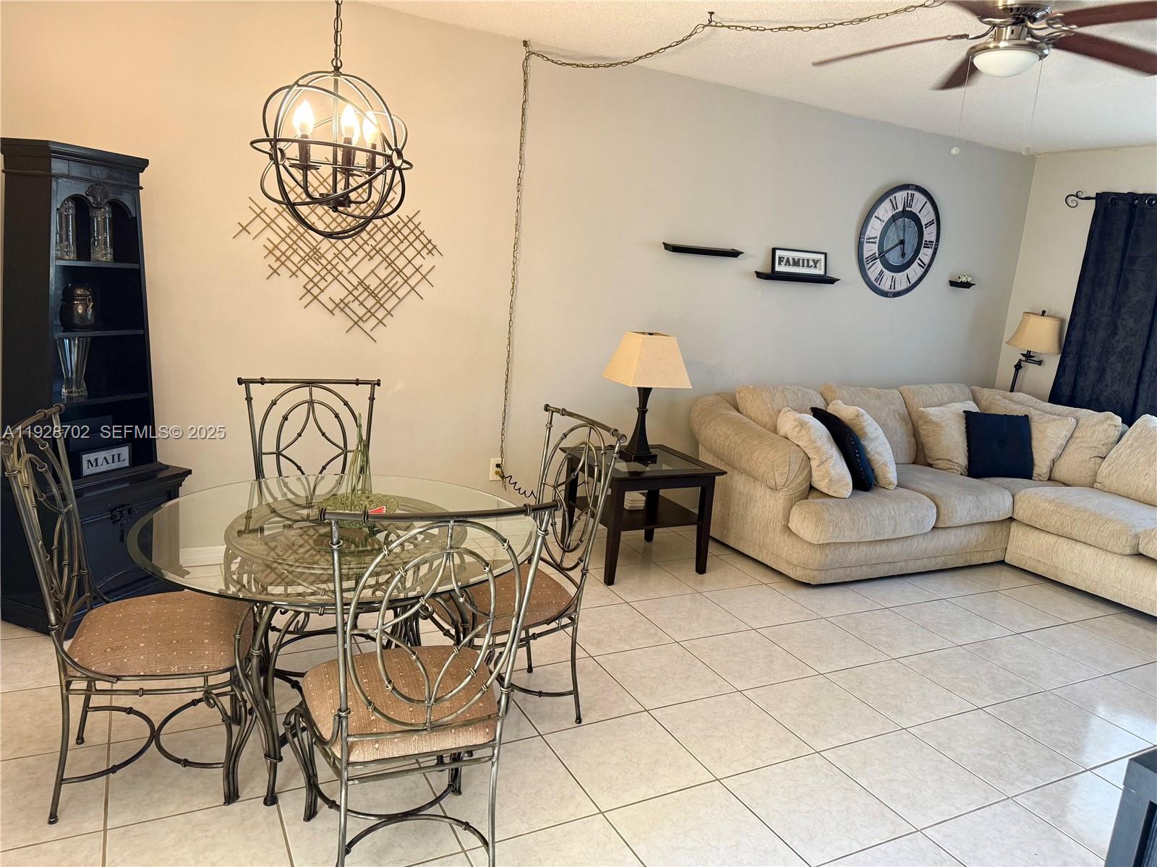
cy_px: 434
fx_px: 802
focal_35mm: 24
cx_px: 578
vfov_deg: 56.8
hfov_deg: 71.6
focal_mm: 6.76
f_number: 1.78
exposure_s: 1/60
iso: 200
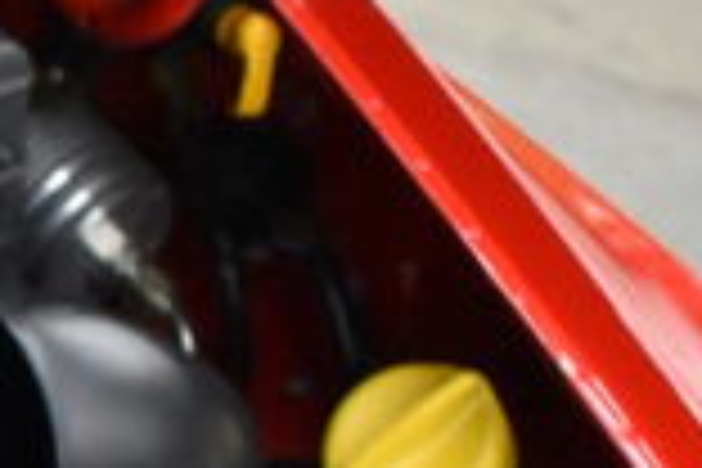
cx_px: -765
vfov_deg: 7.5
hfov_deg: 10.5
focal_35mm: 177
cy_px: 891
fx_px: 3451
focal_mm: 24
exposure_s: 1/125
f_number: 3.8
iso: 4000
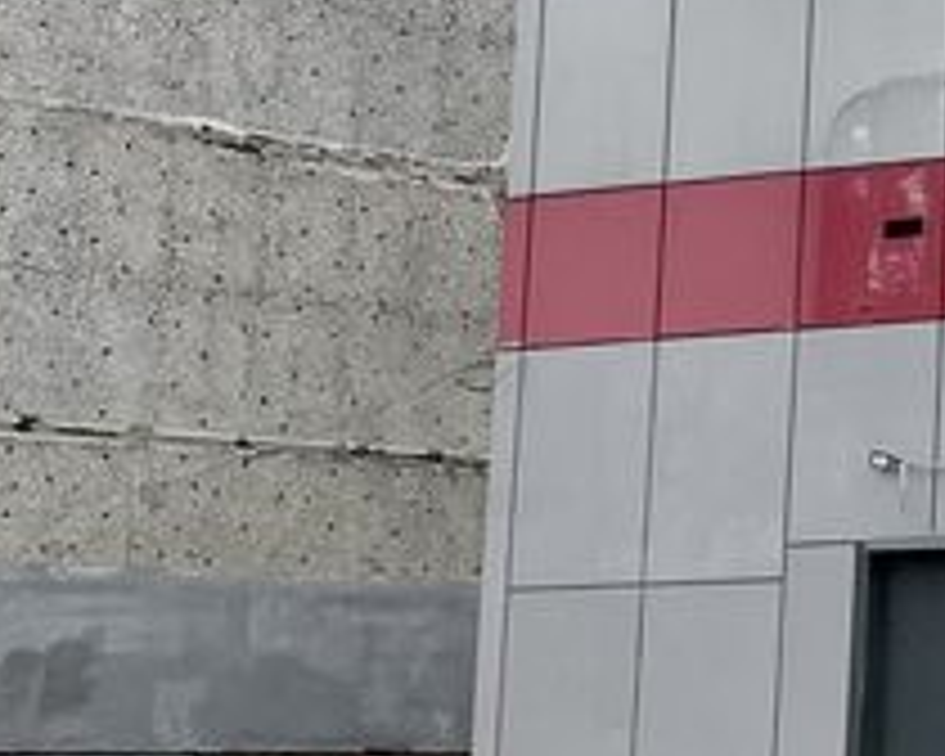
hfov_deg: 12.0
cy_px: 18
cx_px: 1845
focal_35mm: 145
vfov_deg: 10.6
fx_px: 4055
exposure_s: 1/367
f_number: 1.6
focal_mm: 4.2
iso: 32
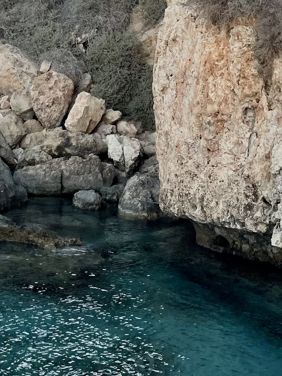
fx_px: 804
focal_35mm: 74
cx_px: 54
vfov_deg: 24.4
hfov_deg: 19.7
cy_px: -50
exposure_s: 1/550
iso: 32
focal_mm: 4.2
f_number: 1.6
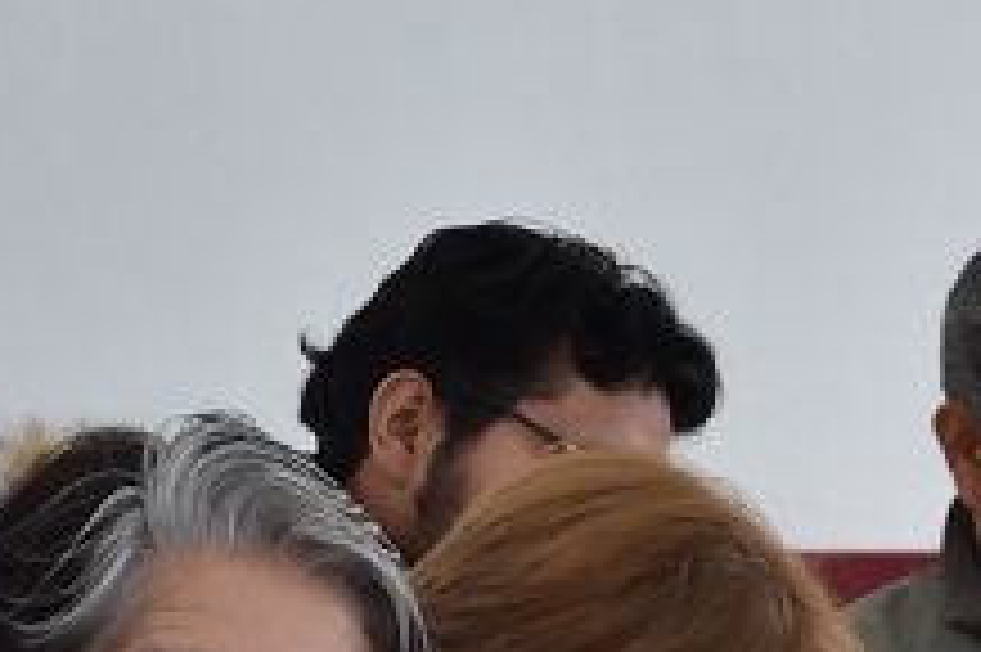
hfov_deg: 5.0
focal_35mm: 409
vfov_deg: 3.3
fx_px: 11137
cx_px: 1350
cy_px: 1086
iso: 800
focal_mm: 66
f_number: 5
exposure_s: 1/100
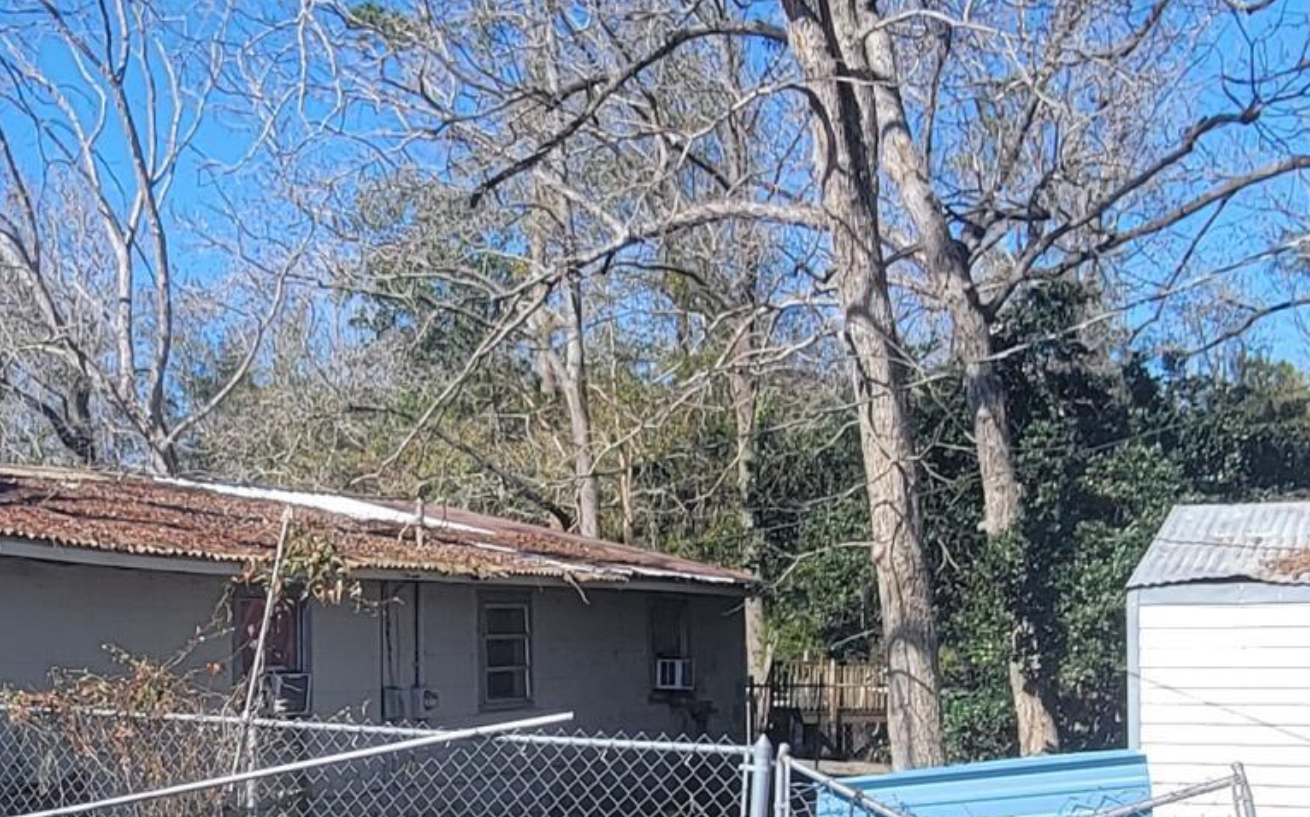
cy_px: 617
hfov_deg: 37.0
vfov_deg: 23.7
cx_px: 392
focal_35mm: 54
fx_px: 1927
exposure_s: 1/1064
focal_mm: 2.2
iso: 50
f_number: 2.2
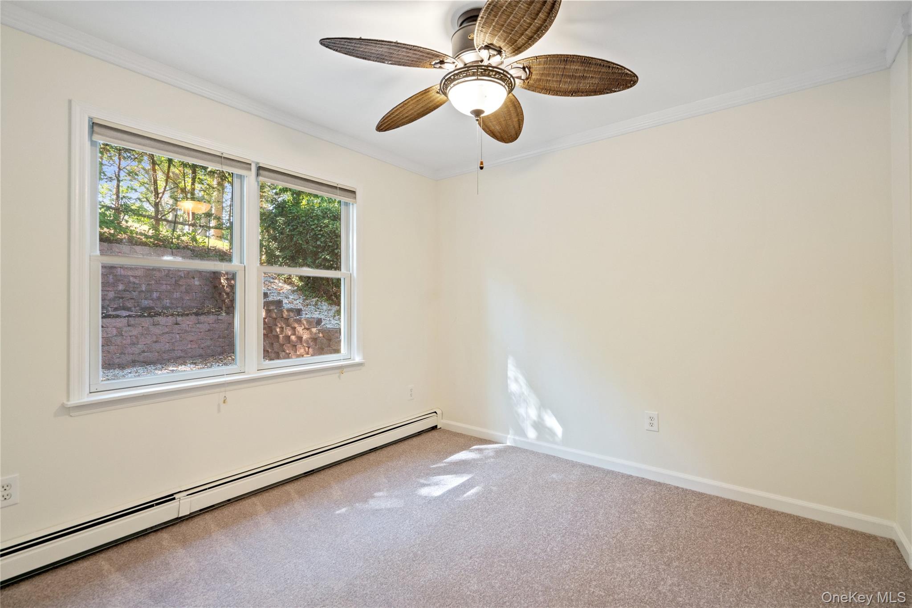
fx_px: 405
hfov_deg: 96.7
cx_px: 456
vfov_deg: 73.7
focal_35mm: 16
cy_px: 304
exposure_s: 1/10
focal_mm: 16
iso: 800
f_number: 5.6
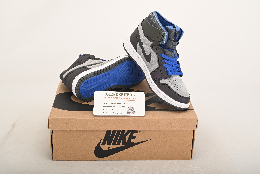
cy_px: 87
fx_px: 361
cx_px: 130
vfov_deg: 27.0
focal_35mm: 50
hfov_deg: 39.6
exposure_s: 1/200
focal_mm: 50
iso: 100
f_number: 11
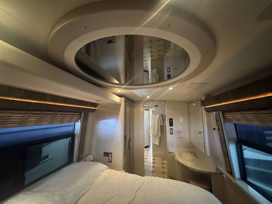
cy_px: 102
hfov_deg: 102.1
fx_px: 110
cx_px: 136
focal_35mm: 14
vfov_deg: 85.7
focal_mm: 2.22
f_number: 2.2
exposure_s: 1/38
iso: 1250
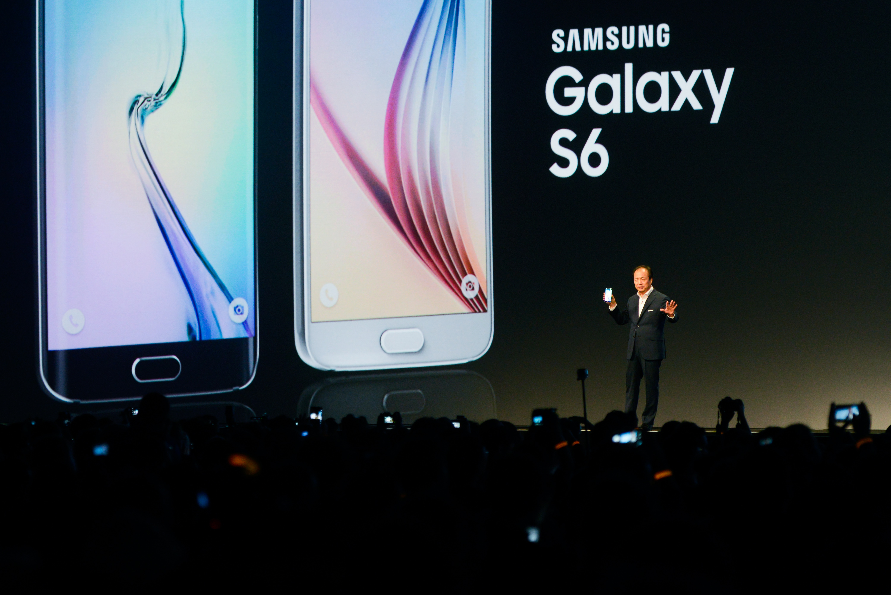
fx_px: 2773
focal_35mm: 112
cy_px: 298
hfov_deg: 18.3
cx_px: 446
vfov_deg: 12.2
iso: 1250
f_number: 2.8
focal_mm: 112
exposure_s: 1/200
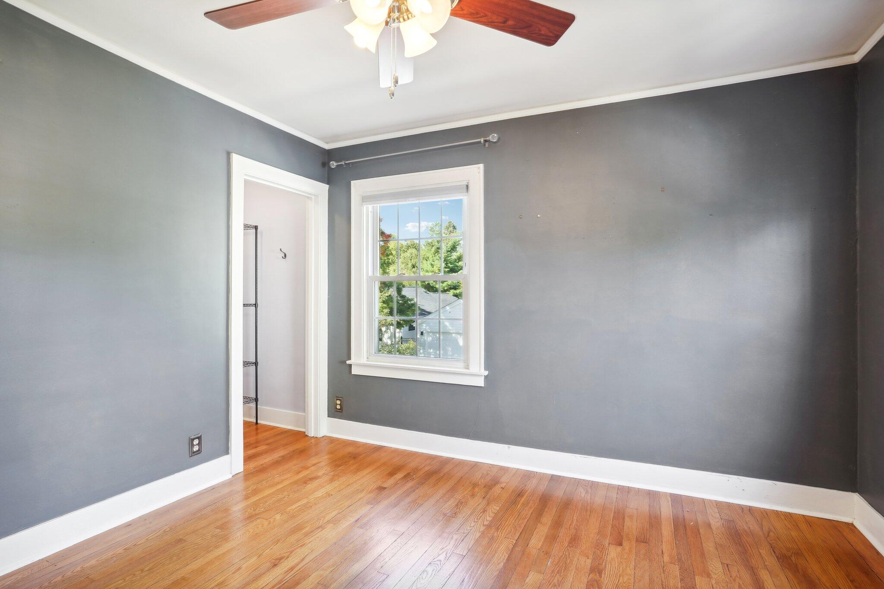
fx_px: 417
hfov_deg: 93.3
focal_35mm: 17
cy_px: 294
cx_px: 442
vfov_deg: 70.4
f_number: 8
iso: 400
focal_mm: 17
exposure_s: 1/8
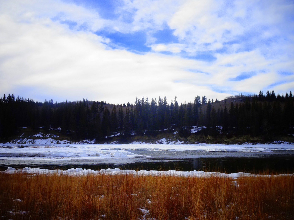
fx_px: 391
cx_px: 147
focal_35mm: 46
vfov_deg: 31.5
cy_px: 110
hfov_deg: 41.2
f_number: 4.5
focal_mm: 7.87
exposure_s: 1/400
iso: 80
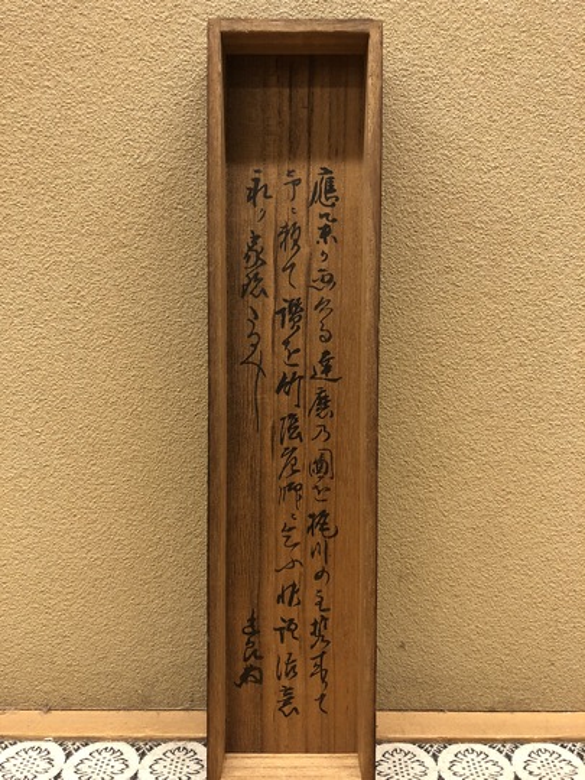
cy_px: 390
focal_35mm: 28
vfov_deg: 63.4
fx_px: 631
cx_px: 292
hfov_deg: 49.7
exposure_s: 1/15
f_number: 1.8
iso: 80
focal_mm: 3.99
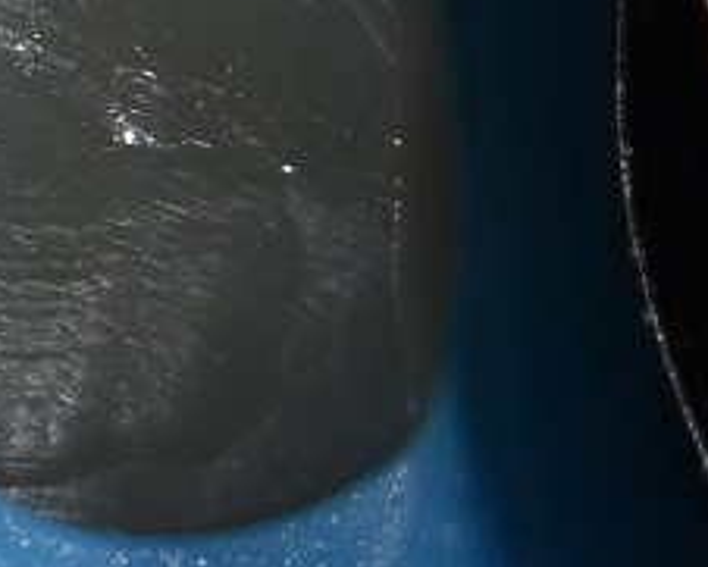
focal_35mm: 880
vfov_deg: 1.8
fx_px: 18448
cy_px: 204
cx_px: 1397
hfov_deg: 2.2
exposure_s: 1/160
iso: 200
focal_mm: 105
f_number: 32
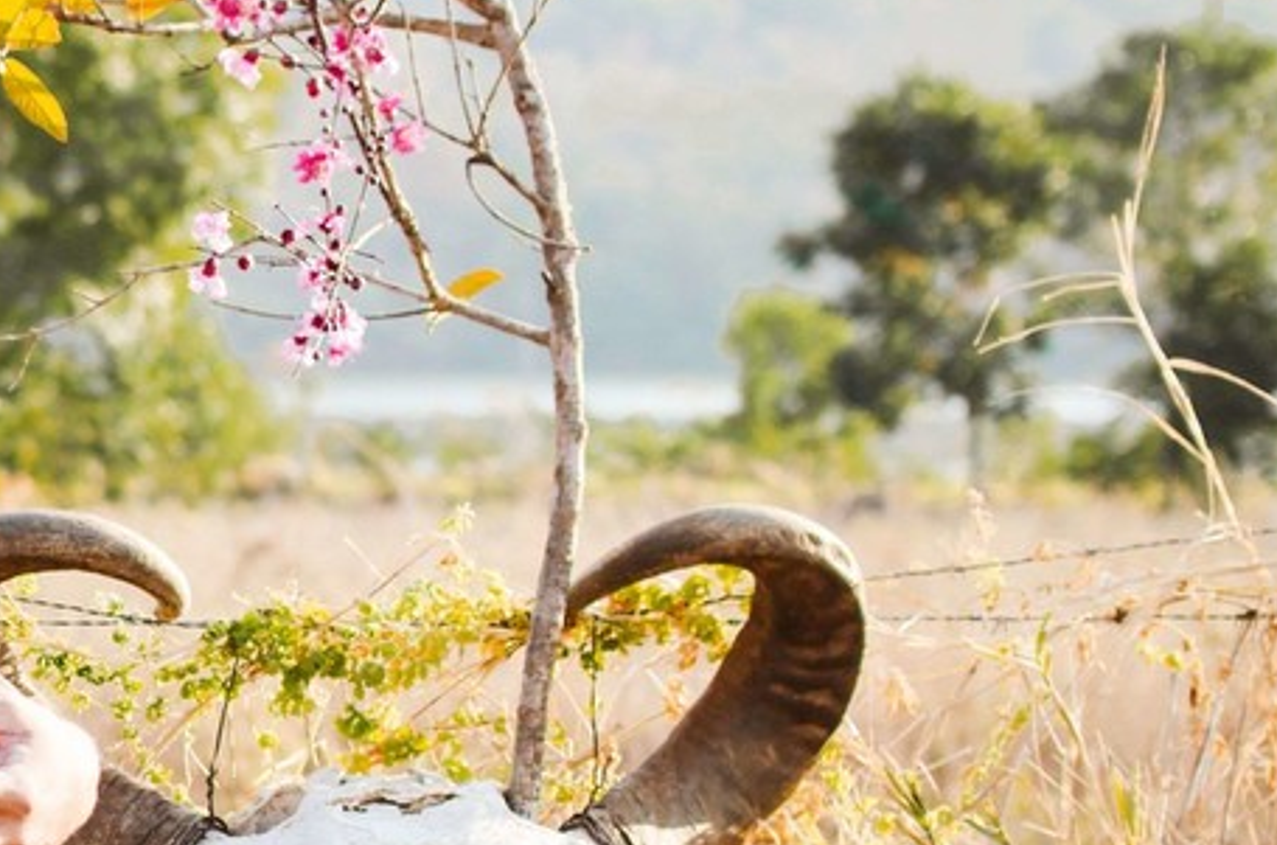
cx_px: -326
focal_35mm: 138
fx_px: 4894
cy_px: 668
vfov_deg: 9.8
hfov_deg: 14.3
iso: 320
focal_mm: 35
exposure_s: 1/1250
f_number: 3.2
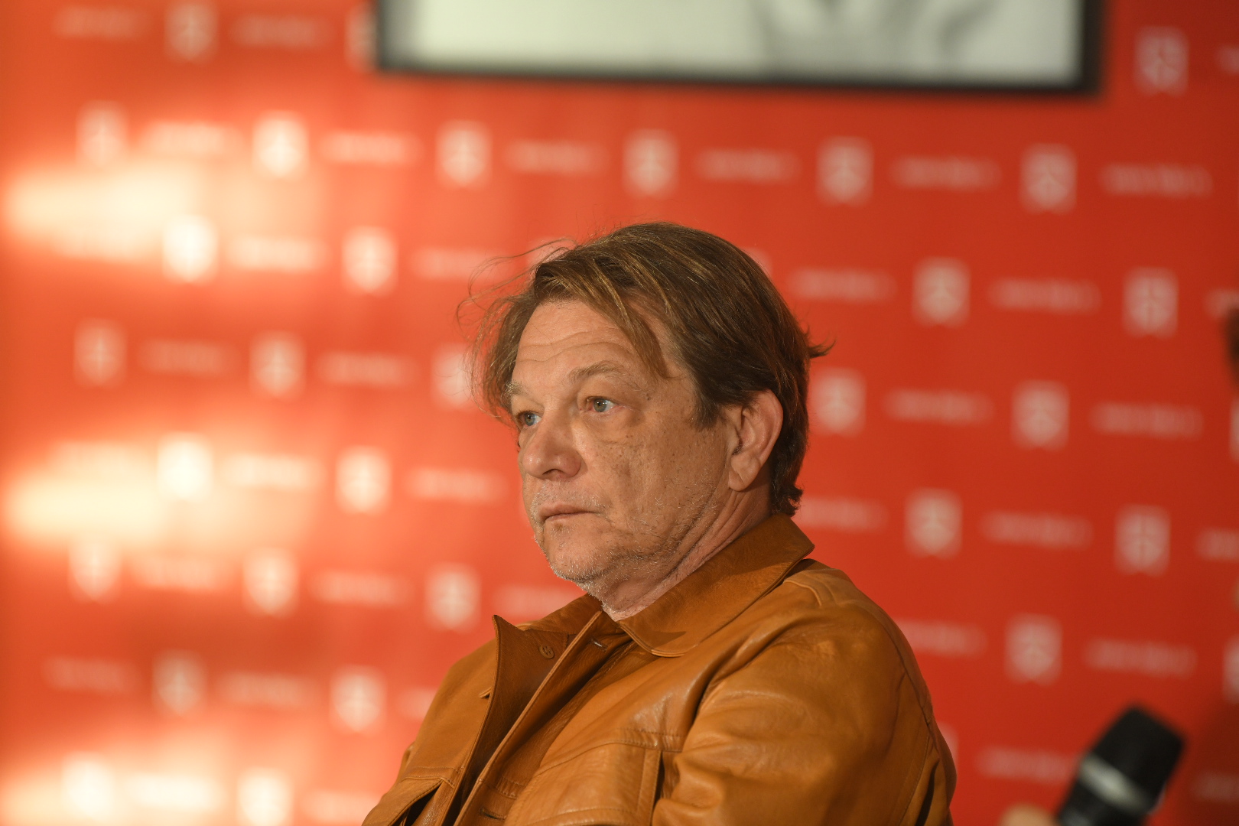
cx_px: 620
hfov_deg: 10.3
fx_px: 6883
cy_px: 413
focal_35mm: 200
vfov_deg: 6.9
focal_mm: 200
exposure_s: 1/320
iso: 1600
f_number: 4
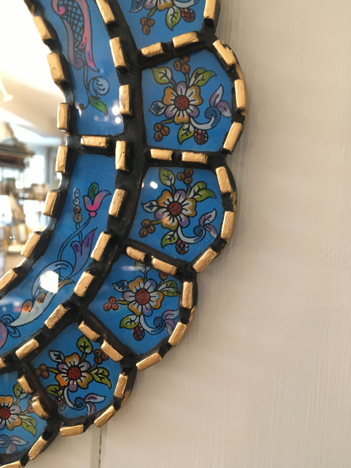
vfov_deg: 61.7
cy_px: 234
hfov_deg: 48.2
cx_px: 176
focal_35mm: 29
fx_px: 392
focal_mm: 4.15
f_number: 2.2
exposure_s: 1/20
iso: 200
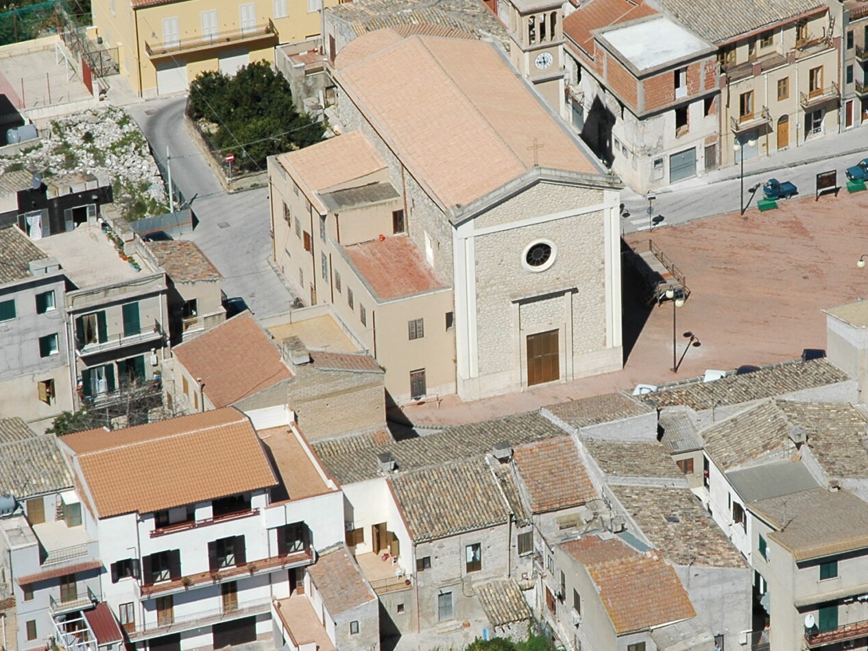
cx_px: 608
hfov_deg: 9.7
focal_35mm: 204
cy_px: 312
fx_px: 5114
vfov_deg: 7.3
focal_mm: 70
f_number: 11
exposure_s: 1/500
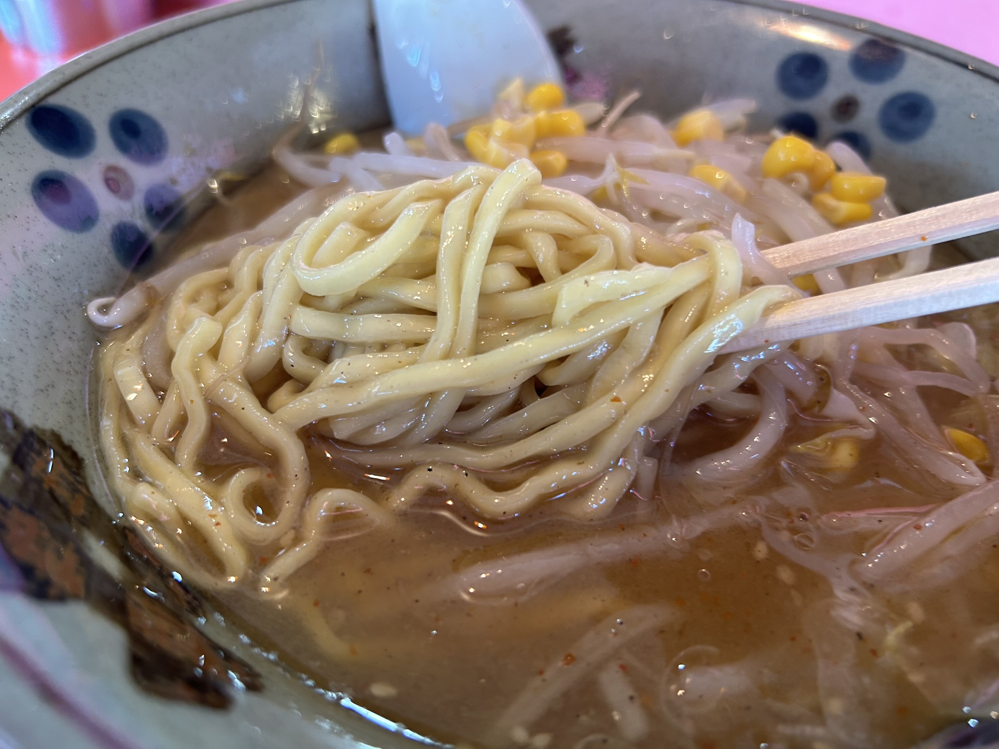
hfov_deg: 67.3
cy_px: 374
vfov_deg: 53.1
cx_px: 500
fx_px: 750
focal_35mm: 26
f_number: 1.5
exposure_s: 1/50
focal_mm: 5.7
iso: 125
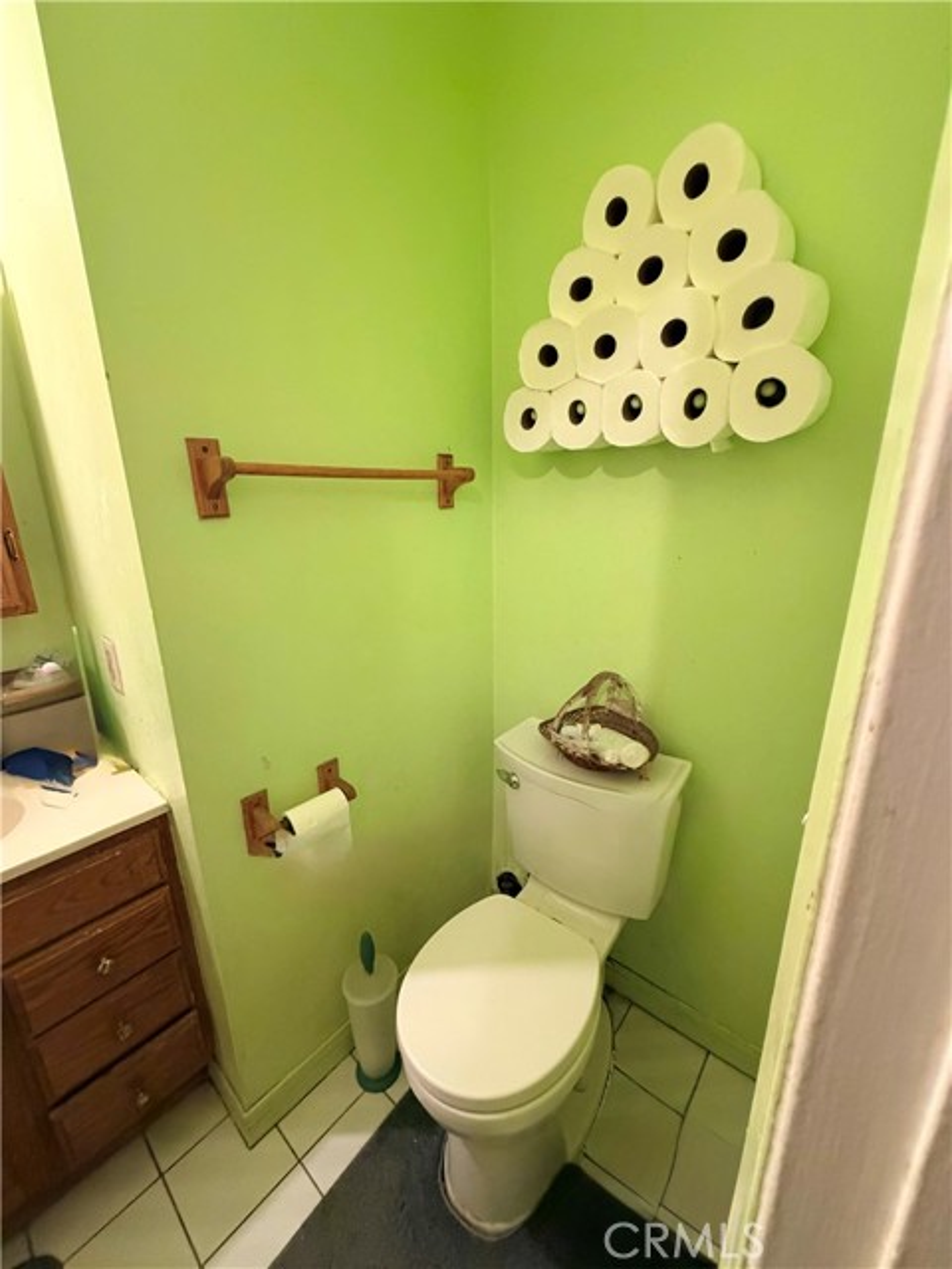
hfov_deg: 85.7
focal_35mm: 14
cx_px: 476
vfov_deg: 102.1
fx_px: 513
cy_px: 634
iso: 640
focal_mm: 2.22
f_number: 2.2
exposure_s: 1/60
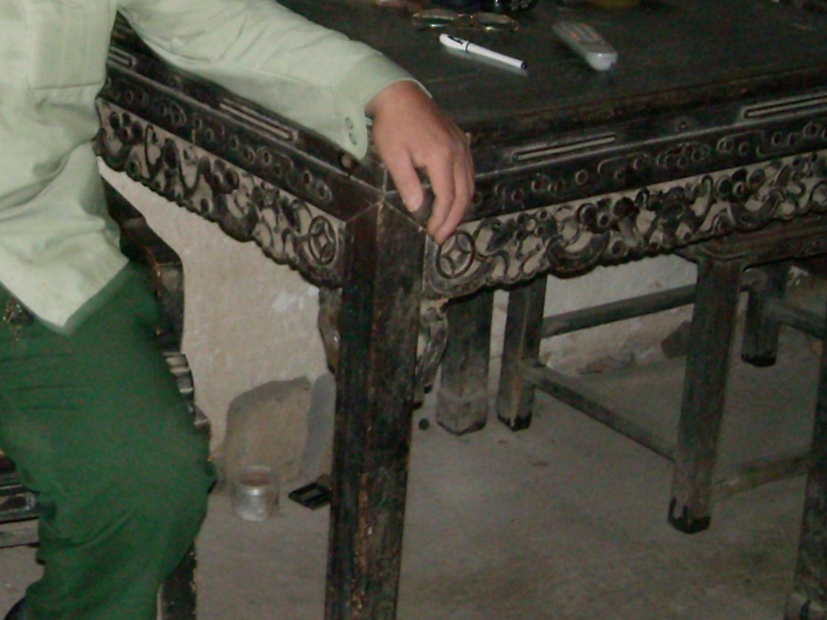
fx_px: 1935
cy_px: 211
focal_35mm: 81
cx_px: 78
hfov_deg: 23.5
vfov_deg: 18.2
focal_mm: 5.7
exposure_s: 1/60
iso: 400
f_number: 2.8
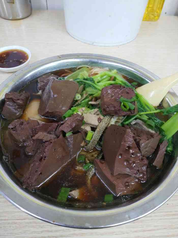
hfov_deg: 44.2
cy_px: 119
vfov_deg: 56.8
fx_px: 219
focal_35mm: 32
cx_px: 89
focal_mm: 4.5
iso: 376
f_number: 2
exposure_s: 1/20
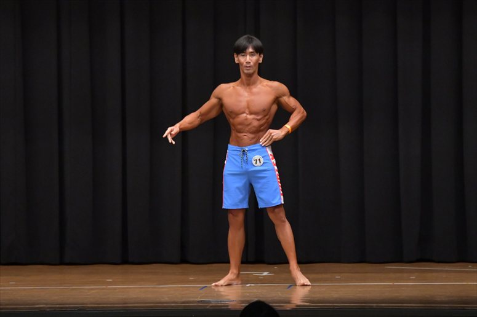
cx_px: 238
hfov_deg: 9.5
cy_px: 158
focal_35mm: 217
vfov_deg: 6.3
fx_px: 2874
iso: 6400
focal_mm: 145
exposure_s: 1/400
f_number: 5.6
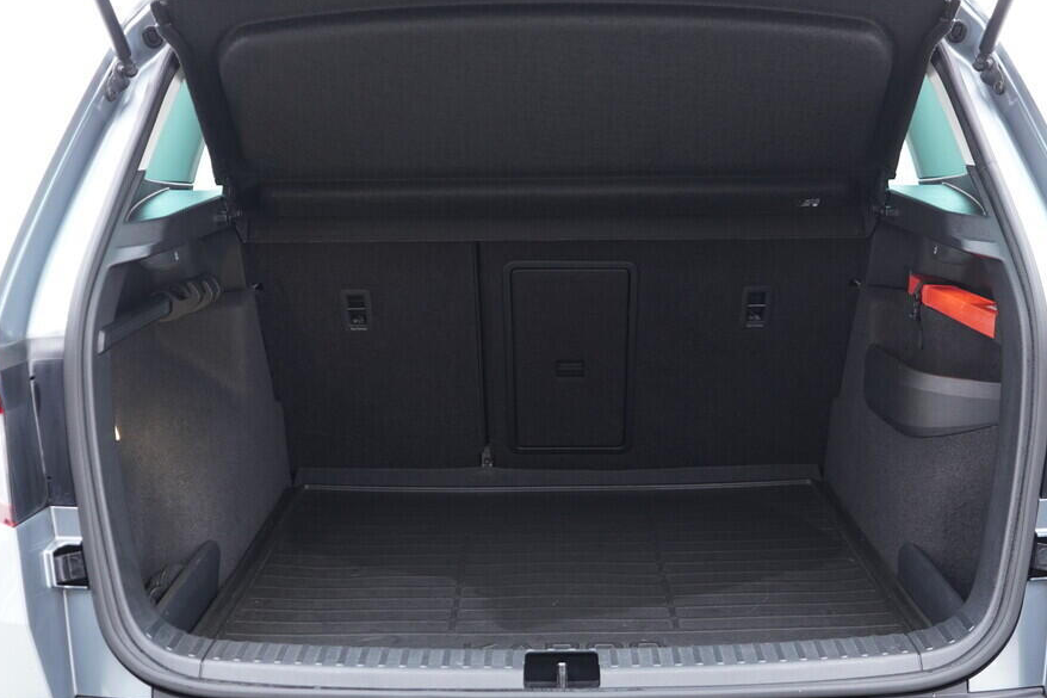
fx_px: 1221
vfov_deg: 31.9
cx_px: 560
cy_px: 337
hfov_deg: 46.4
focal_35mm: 42
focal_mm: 24
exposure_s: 1/40
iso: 640
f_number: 2.8
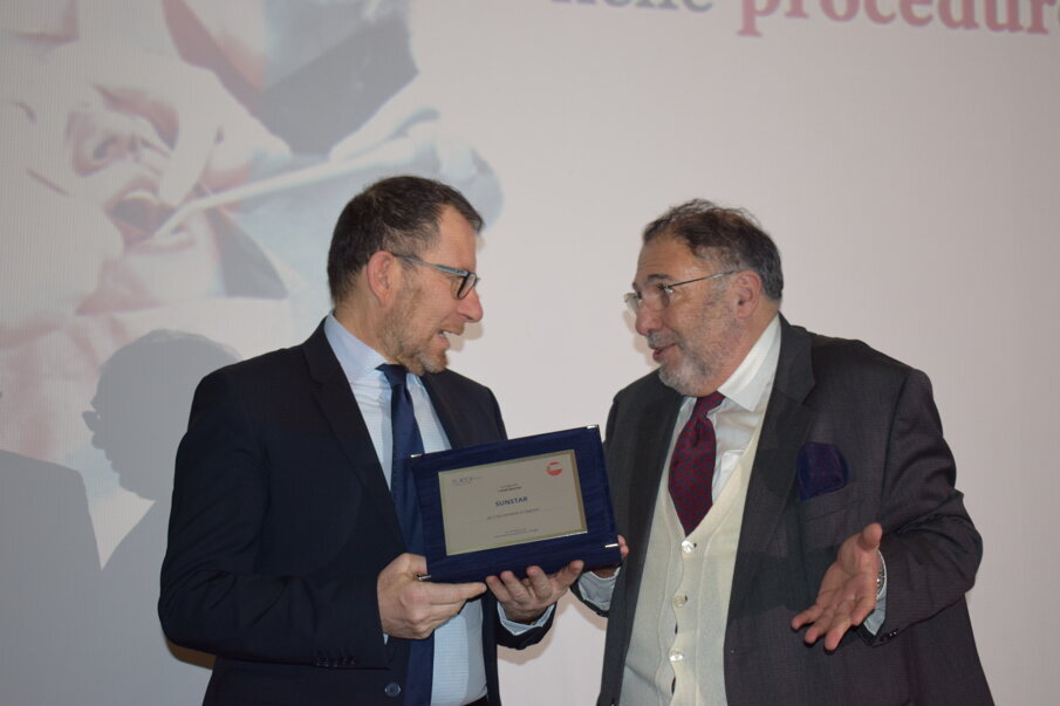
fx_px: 1678
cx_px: 530
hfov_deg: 35.1
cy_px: 353
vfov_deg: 23.8
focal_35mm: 57
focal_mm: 38
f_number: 4.8
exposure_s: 1/60
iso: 1000
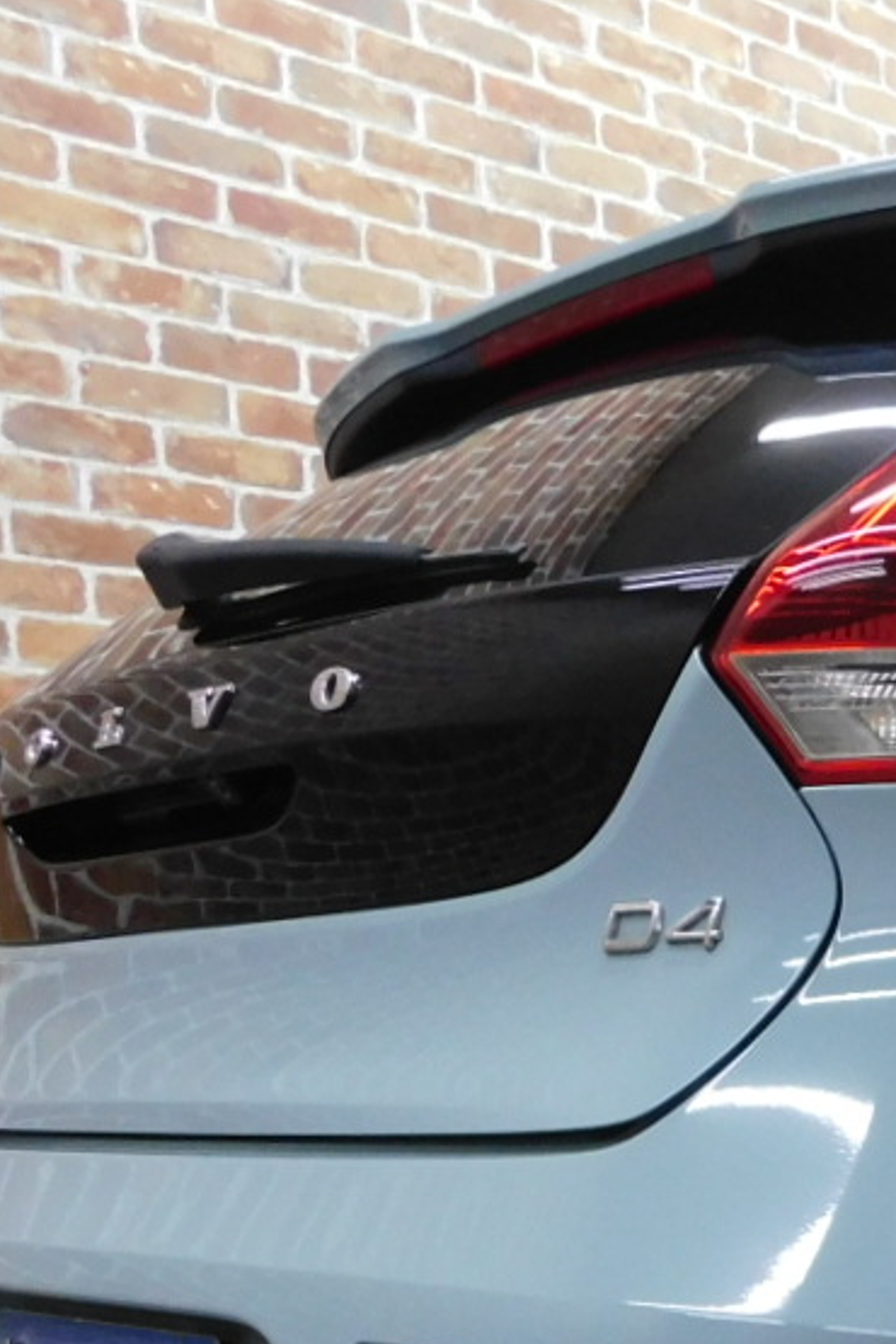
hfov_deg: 17.5
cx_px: 1383
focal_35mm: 69
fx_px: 2576
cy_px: 1196
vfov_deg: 28.2
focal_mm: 4
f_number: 3
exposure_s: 1/30
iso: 250
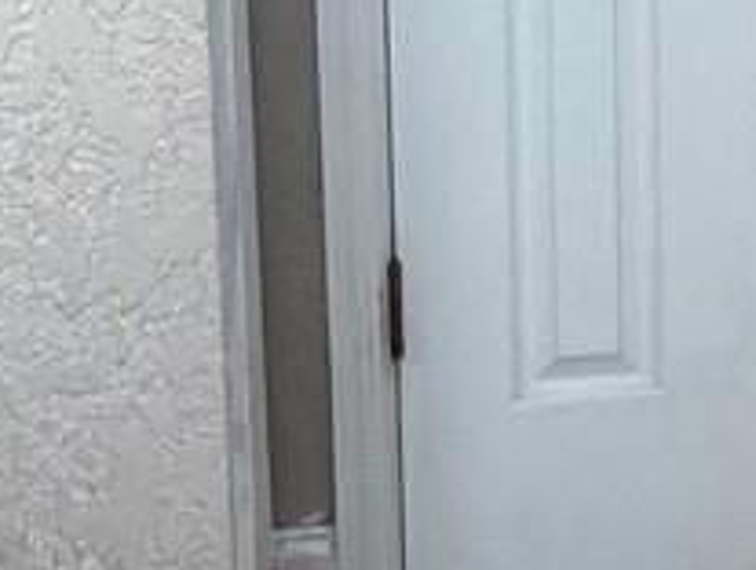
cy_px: -453
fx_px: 2363
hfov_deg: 18.0
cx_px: 617
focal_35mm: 108
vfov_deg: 12.6
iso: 250
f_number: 2.2
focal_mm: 2.22
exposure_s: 1/121
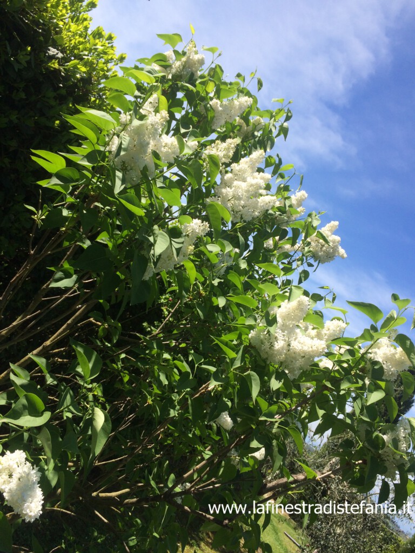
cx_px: 208
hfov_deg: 48.2
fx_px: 464
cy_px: 276
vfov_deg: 61.7
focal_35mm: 29
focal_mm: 4.15
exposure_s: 1/1642
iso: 32
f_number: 2.2
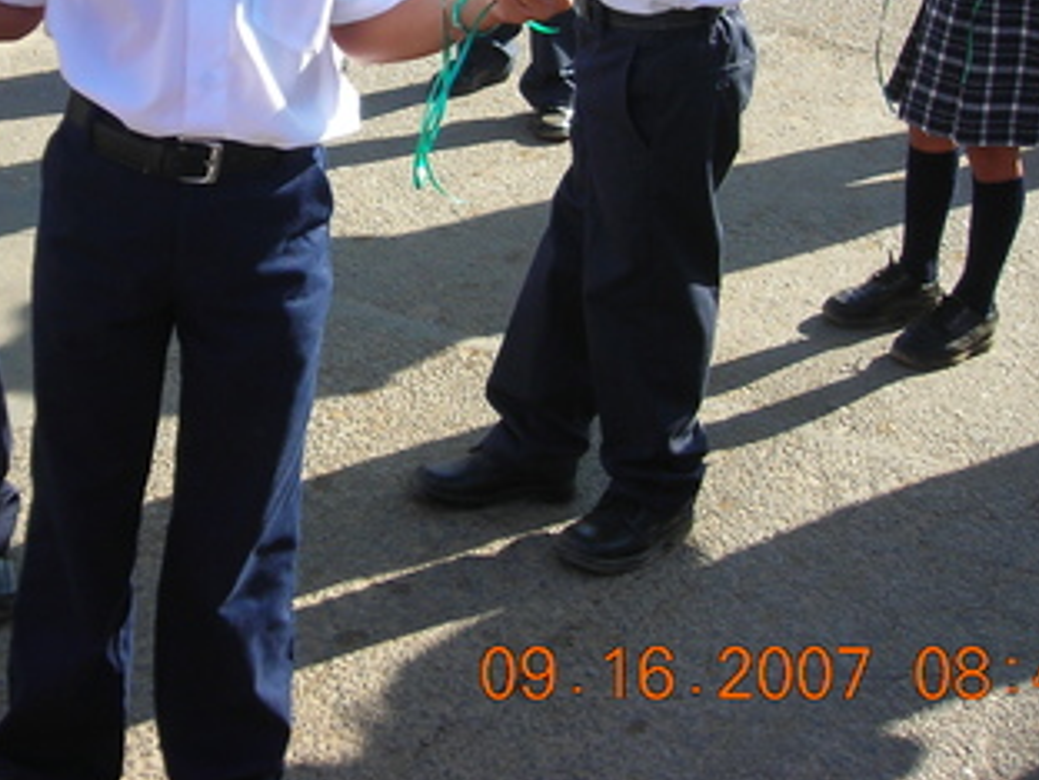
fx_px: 2341
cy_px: 40
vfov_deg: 18.5
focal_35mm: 78
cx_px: 173
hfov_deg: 24.5
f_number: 3.2
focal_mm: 6.3
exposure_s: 1/237
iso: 50
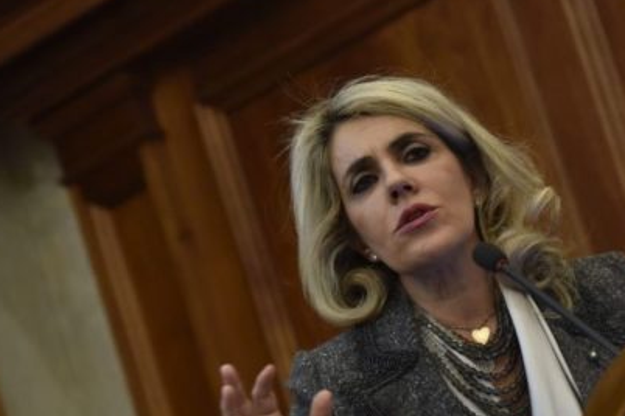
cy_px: 283
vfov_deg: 6.4
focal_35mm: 214
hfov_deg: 9.6
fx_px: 3715
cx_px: 588
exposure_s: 1/160
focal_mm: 112
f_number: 4
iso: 2500
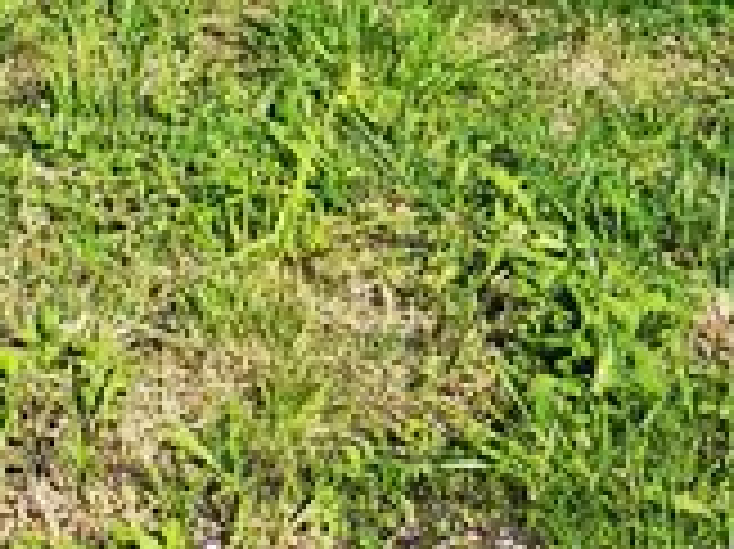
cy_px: -558
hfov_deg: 7.8
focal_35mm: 254
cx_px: 2
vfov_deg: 5.7
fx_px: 5382
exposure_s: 1/800
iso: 125
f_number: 4.4
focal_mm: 8
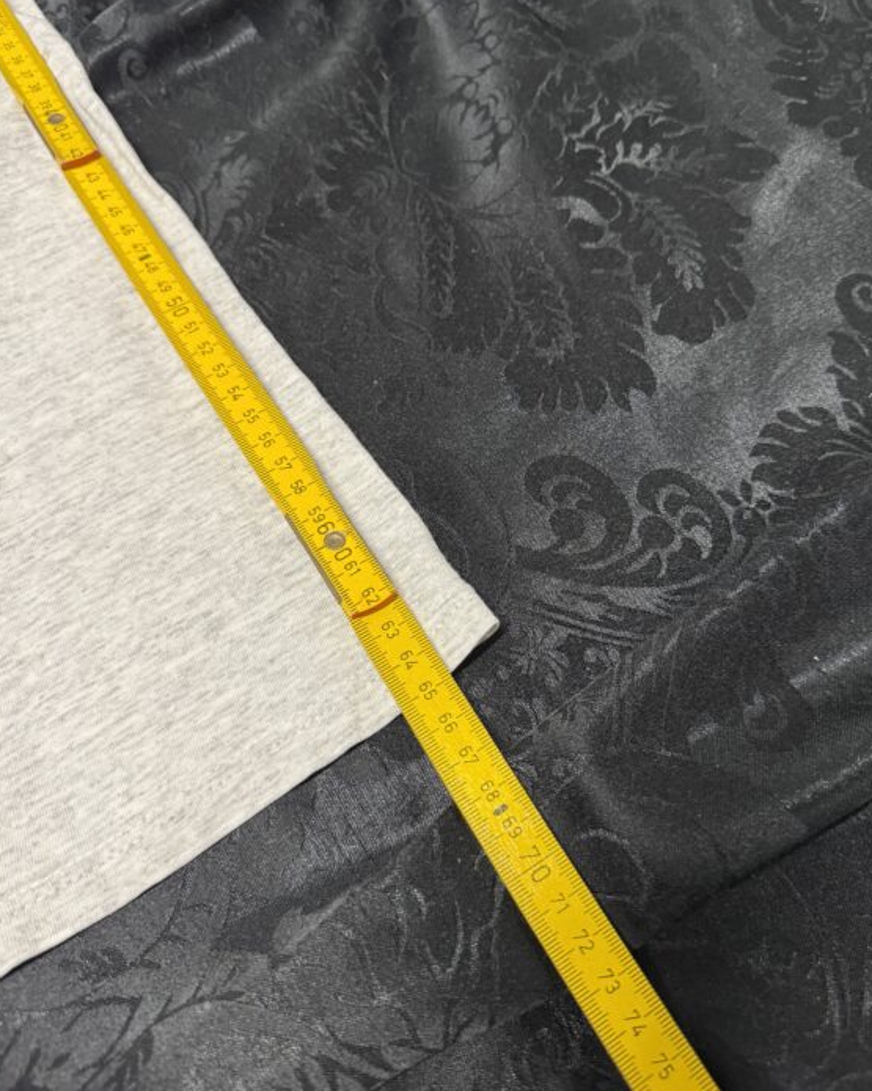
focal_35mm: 27
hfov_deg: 53.1
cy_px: 512
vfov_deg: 64.0
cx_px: 462
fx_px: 871
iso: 320
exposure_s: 1/60
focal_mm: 6.76
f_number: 1.78
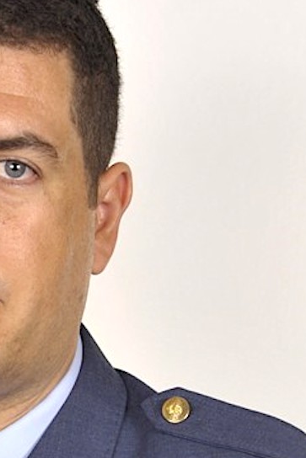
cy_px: 228
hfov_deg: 12.4
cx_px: -52
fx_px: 1376
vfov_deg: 18.9
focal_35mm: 108
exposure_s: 1/250
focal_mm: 60
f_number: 6.3
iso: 250
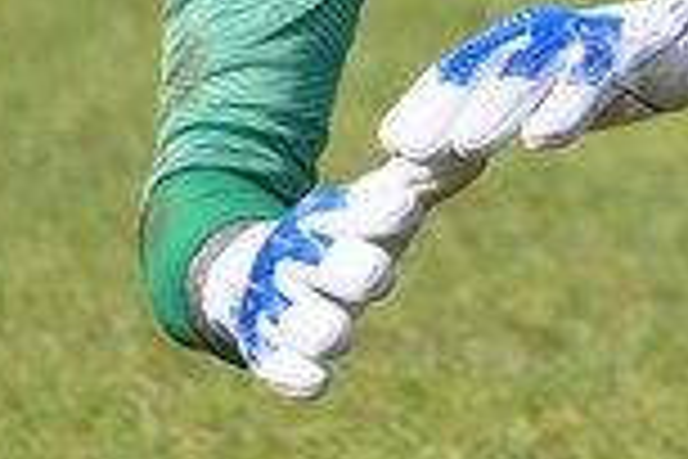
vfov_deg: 0.8
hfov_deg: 1.3
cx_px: 1228
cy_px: -299
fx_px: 31225
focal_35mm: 1634
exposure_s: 1/400
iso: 100
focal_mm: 373
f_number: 5.6
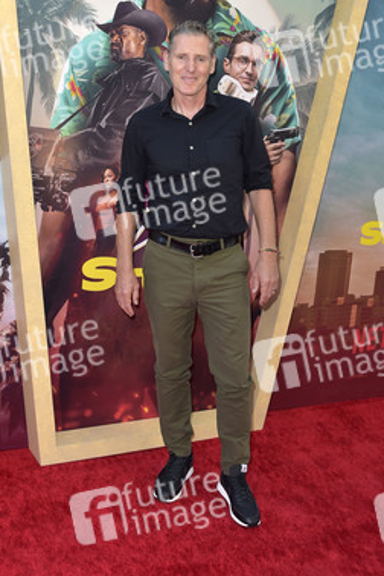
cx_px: 193
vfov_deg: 53.1
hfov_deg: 36.9
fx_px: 576
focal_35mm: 36
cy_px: 280
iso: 500
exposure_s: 1/250
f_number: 5.6
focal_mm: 34
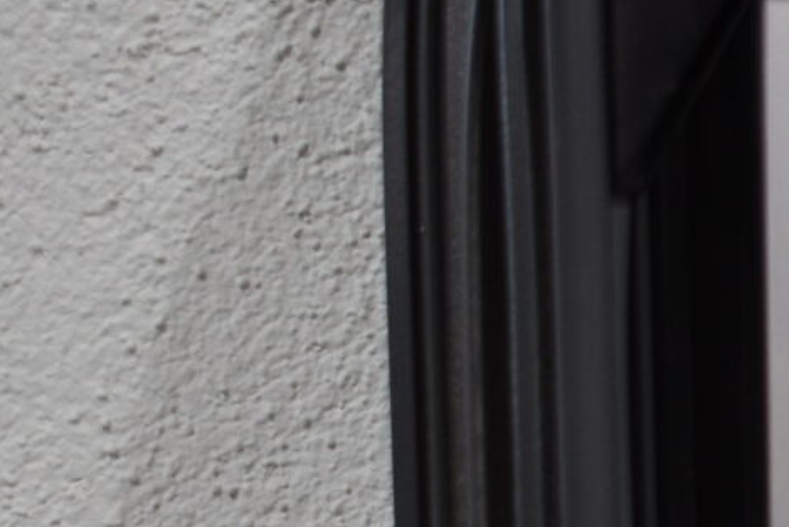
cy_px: 878
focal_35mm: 180
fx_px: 3946
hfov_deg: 10.5
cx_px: 1583
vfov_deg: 7.5
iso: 500
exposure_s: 1/250
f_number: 3.8
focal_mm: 22
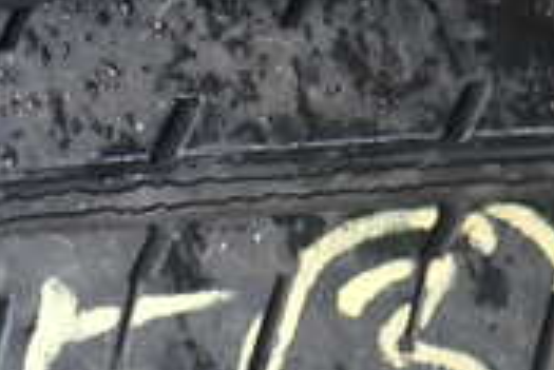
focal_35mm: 107
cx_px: -70
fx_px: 1648
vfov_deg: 12.8
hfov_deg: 18.3
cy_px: 95
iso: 200
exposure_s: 1/80
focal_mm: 5.4
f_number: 2.3
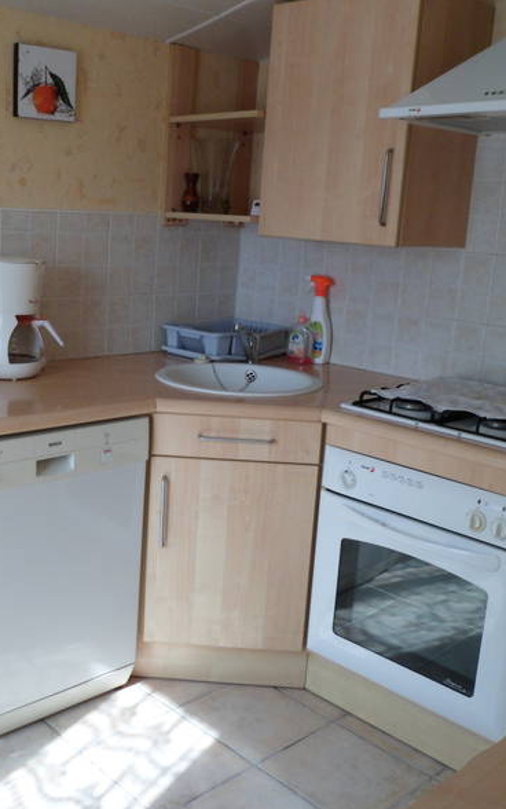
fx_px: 816
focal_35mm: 37
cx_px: 172
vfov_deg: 52.7
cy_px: 406
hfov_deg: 34.2
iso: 100
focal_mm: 4.9
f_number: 3.3
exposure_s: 1/125
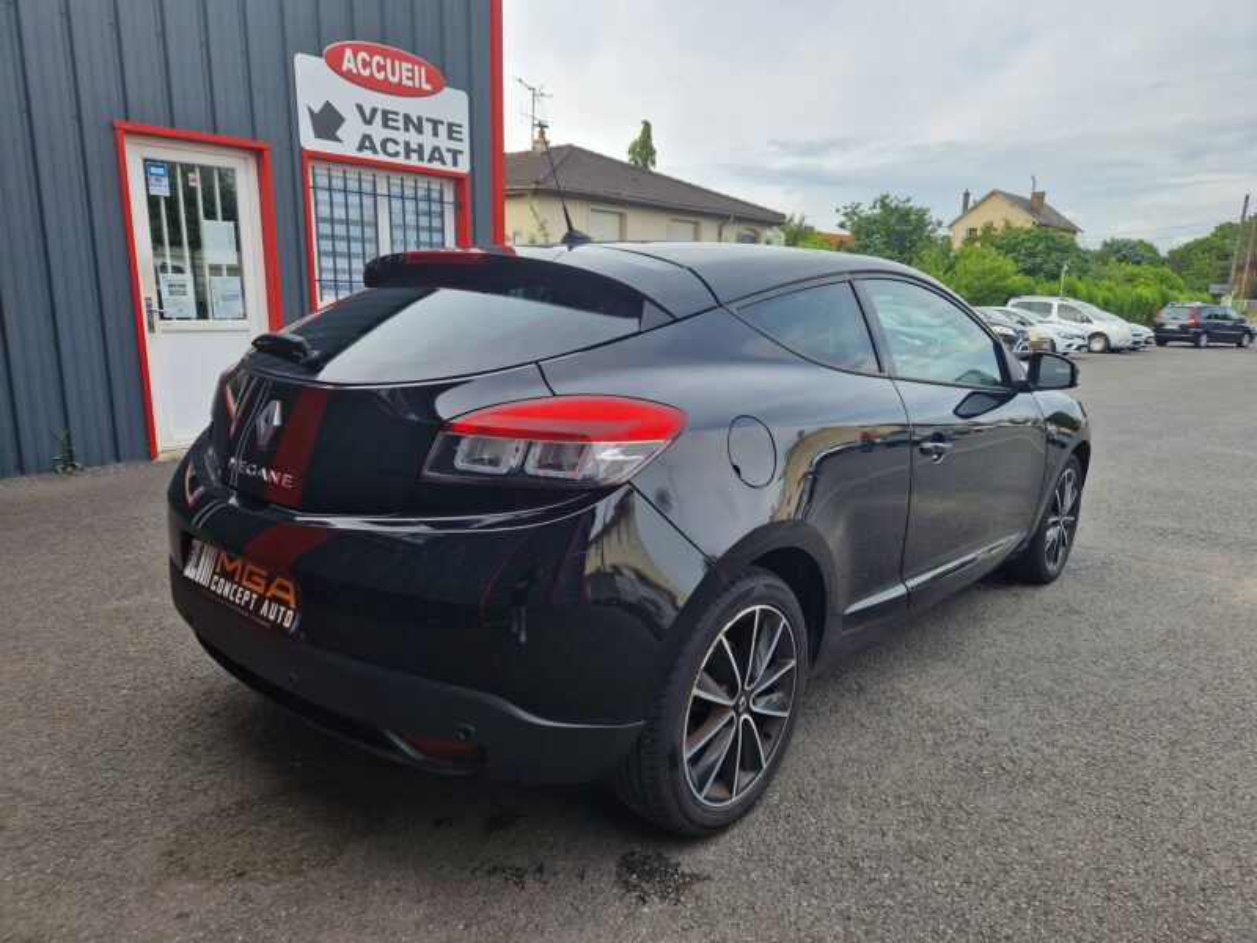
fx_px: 835
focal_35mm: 23
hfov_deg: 73.9
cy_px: 472
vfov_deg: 58.9
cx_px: 628
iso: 50
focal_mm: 5.4
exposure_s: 1/552
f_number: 1.8
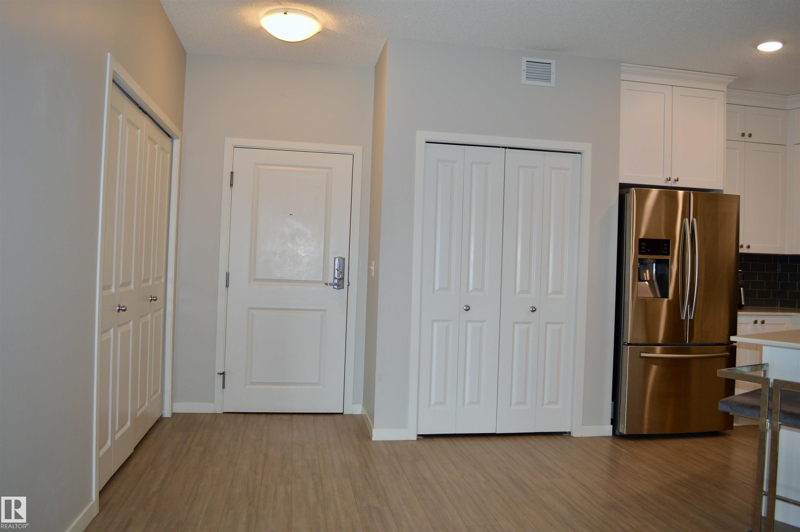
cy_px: 266
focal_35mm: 27
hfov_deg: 67.4
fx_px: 599
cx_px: 400
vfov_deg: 47.8
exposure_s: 1/60
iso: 400
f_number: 3.5
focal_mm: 18
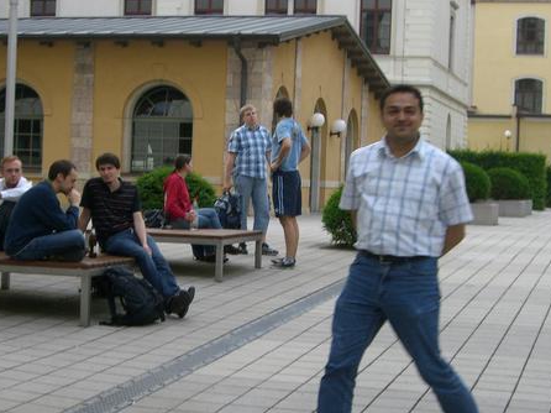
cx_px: 242
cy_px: 216
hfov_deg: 24.7
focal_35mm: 79
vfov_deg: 18.6
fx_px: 1257
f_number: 3.3
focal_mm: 9
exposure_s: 1/100
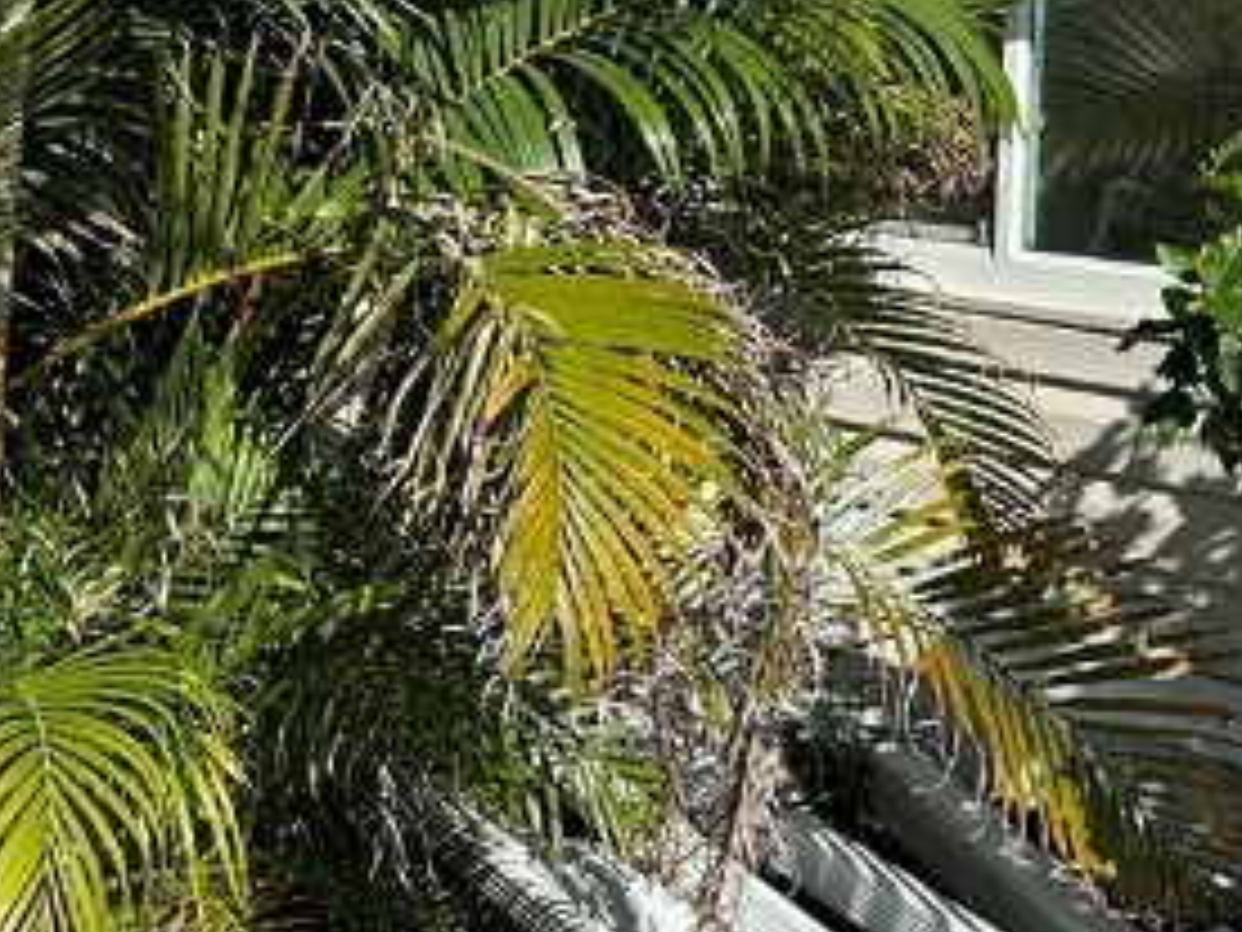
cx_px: 256
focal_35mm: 89
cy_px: -5
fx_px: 3193
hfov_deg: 21.7
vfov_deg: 16.3
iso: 80
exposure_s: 1/3155
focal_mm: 6.86
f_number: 1.78
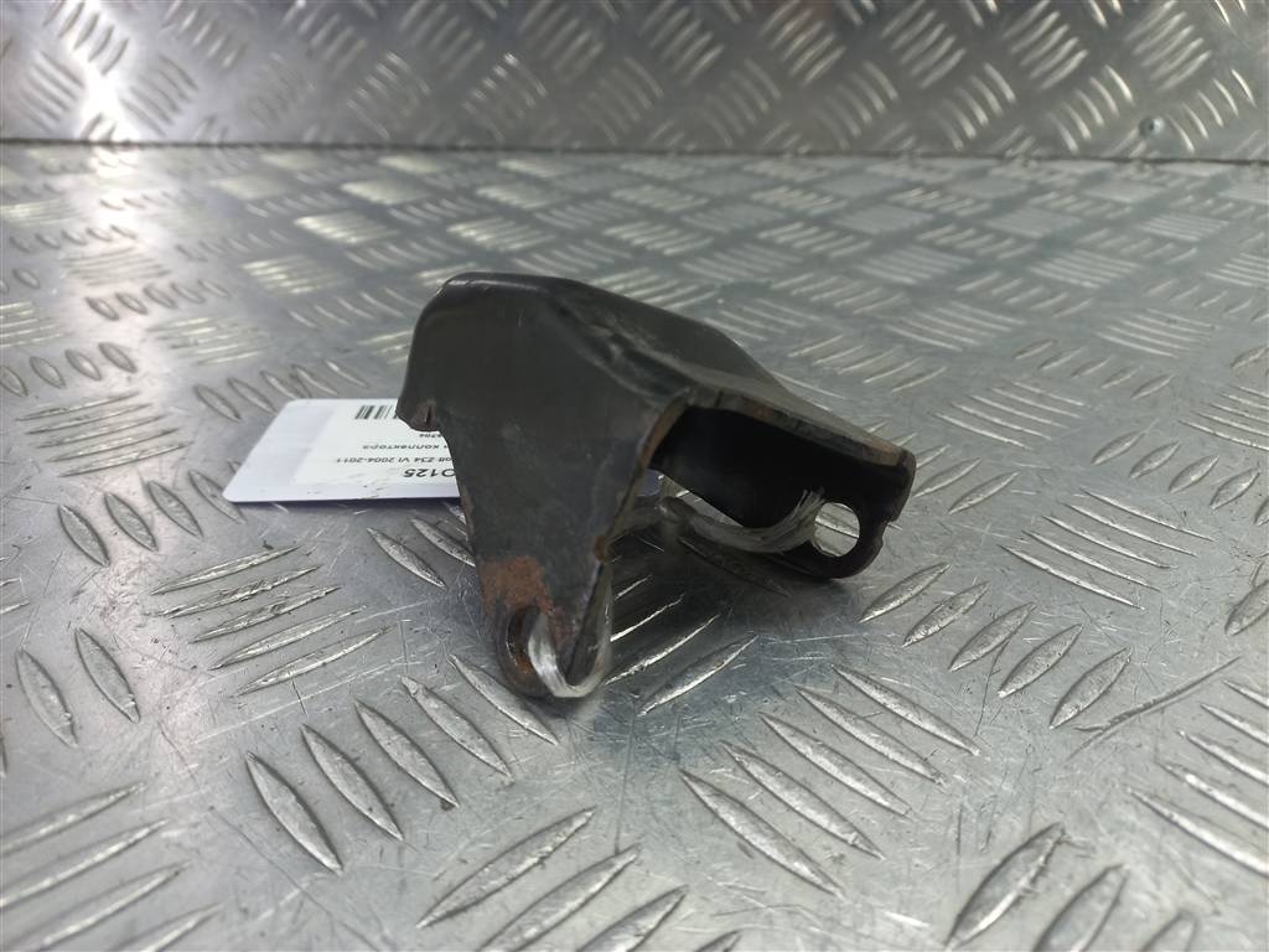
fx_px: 916
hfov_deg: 69.4
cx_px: 634
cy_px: 476
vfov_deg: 54.9
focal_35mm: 25
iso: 64
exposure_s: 1/50
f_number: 1.8
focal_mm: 4.6
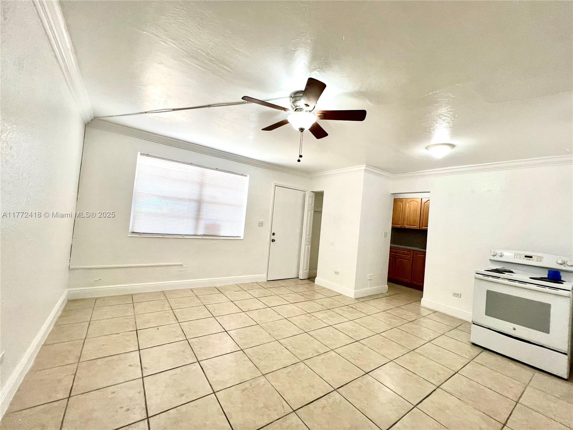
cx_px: 286
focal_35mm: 13
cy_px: 215
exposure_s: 1/120
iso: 100
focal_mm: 1.57
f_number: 1.8
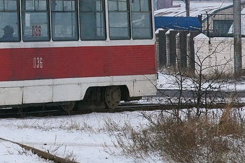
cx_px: -31
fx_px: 1954
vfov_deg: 4.8
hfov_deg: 7.1
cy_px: 4
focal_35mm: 287
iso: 800
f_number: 7.1
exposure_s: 1/1000
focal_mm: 70
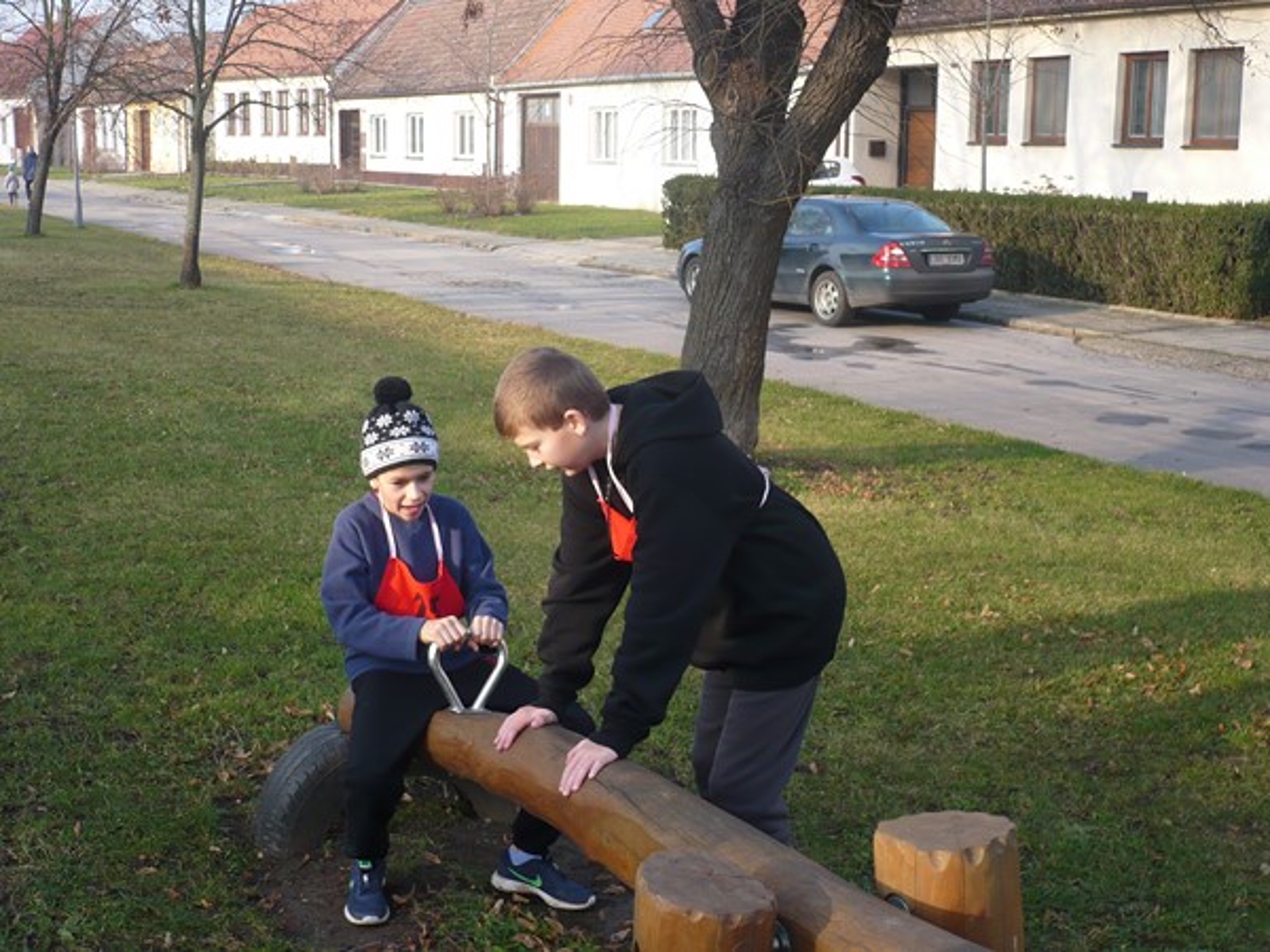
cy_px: 476
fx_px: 1834
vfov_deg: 29.1
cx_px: 635
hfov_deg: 38.2
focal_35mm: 50
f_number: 3.4
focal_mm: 8.3
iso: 100
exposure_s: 1/200
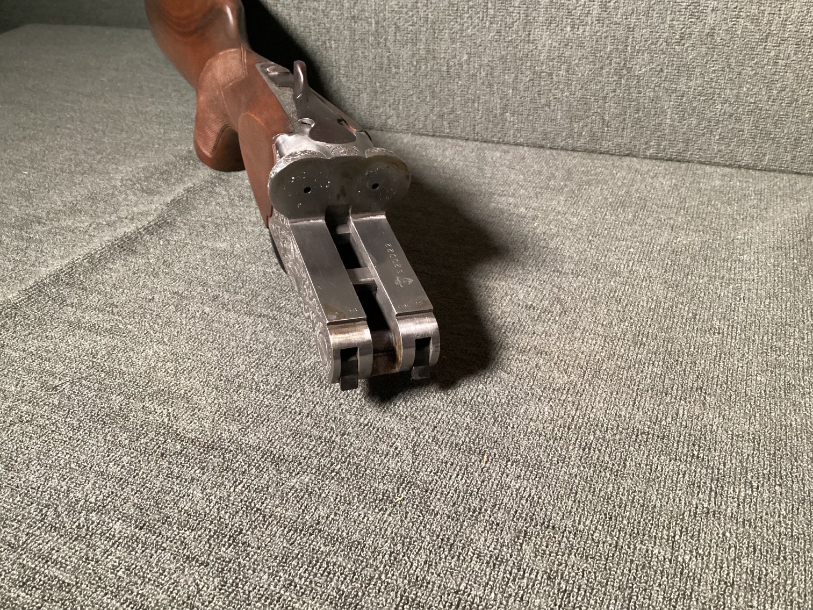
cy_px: 305
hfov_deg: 58.3
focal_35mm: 31
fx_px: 728
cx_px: 406
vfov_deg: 45.4
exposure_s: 1/40
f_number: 2.4
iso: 400
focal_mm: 3.3
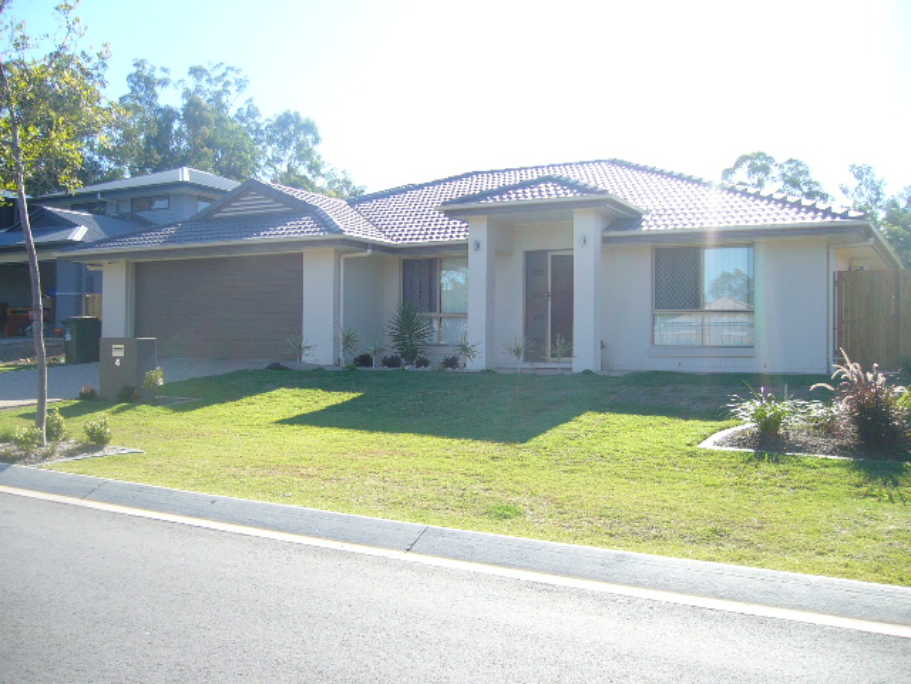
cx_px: 456
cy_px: 342
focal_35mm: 35
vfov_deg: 40.7
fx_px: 921
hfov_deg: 52.6
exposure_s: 1/320
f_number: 2.8
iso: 64
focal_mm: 5.8
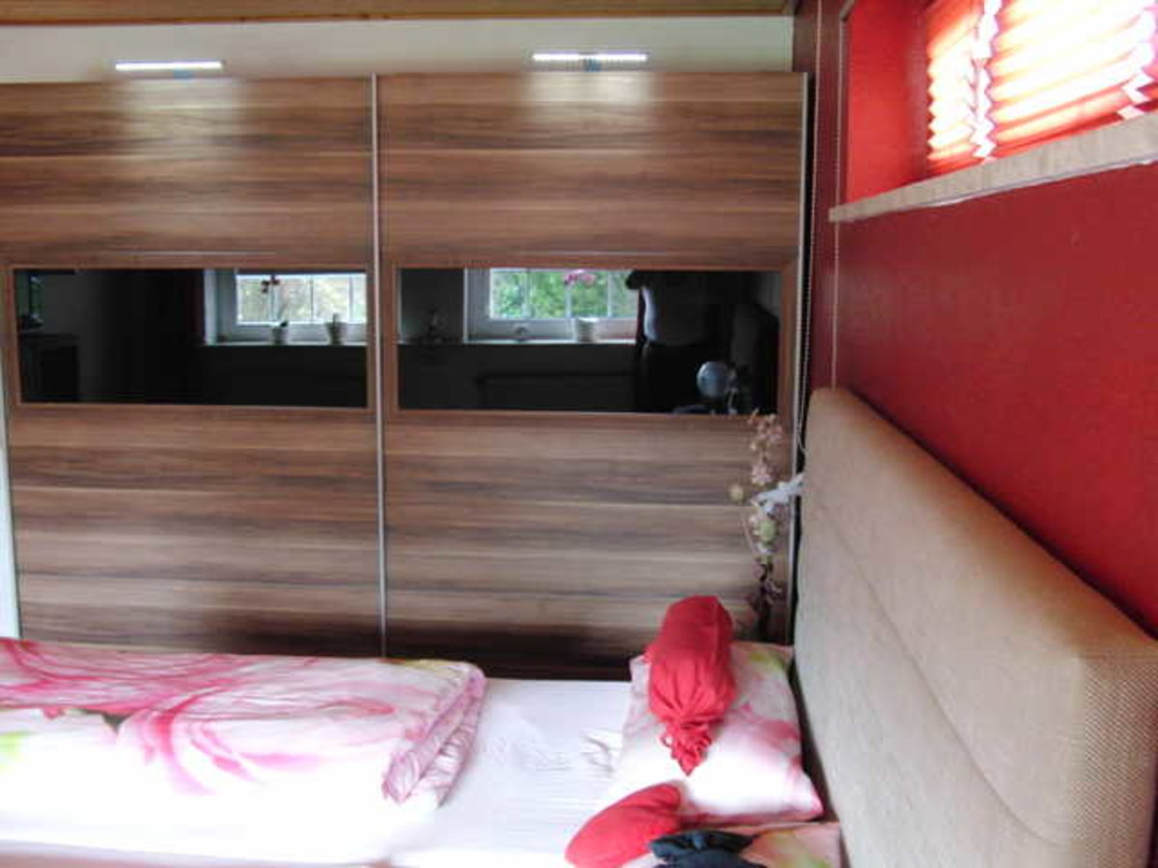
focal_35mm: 37
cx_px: 579
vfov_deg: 38.7
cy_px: 434
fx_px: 1238
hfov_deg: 50.1
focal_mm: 6.42
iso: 400
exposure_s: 1/4
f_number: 3.6
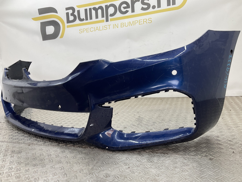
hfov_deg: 61.7
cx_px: 121
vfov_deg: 48.2
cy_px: 91
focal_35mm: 29
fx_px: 203
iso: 20
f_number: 1.8
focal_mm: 3
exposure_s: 1/100
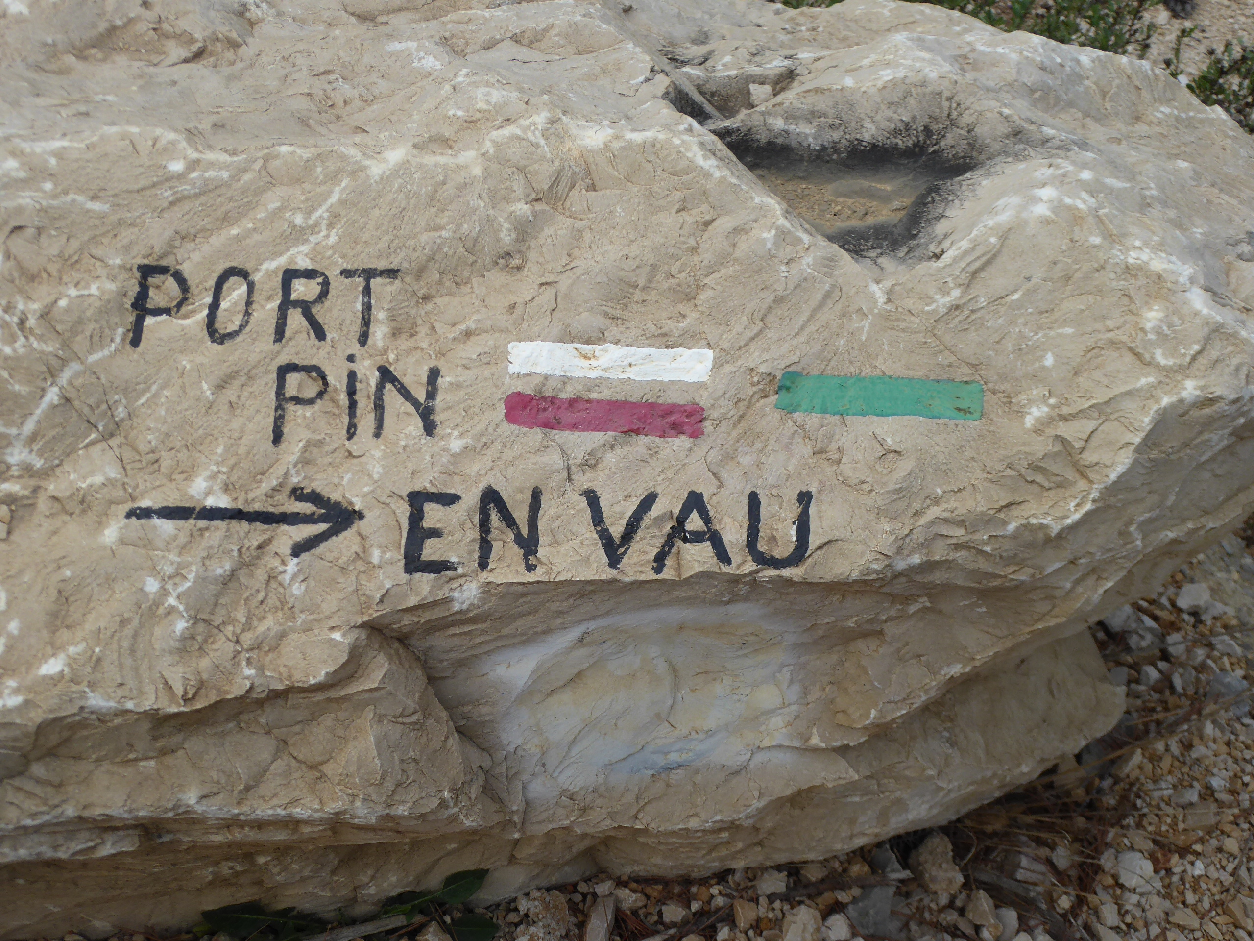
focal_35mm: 54
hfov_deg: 35.5
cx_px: 627
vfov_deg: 27.0
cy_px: 470
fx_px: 1956
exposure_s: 1/250
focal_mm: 9.6
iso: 100
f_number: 4.1
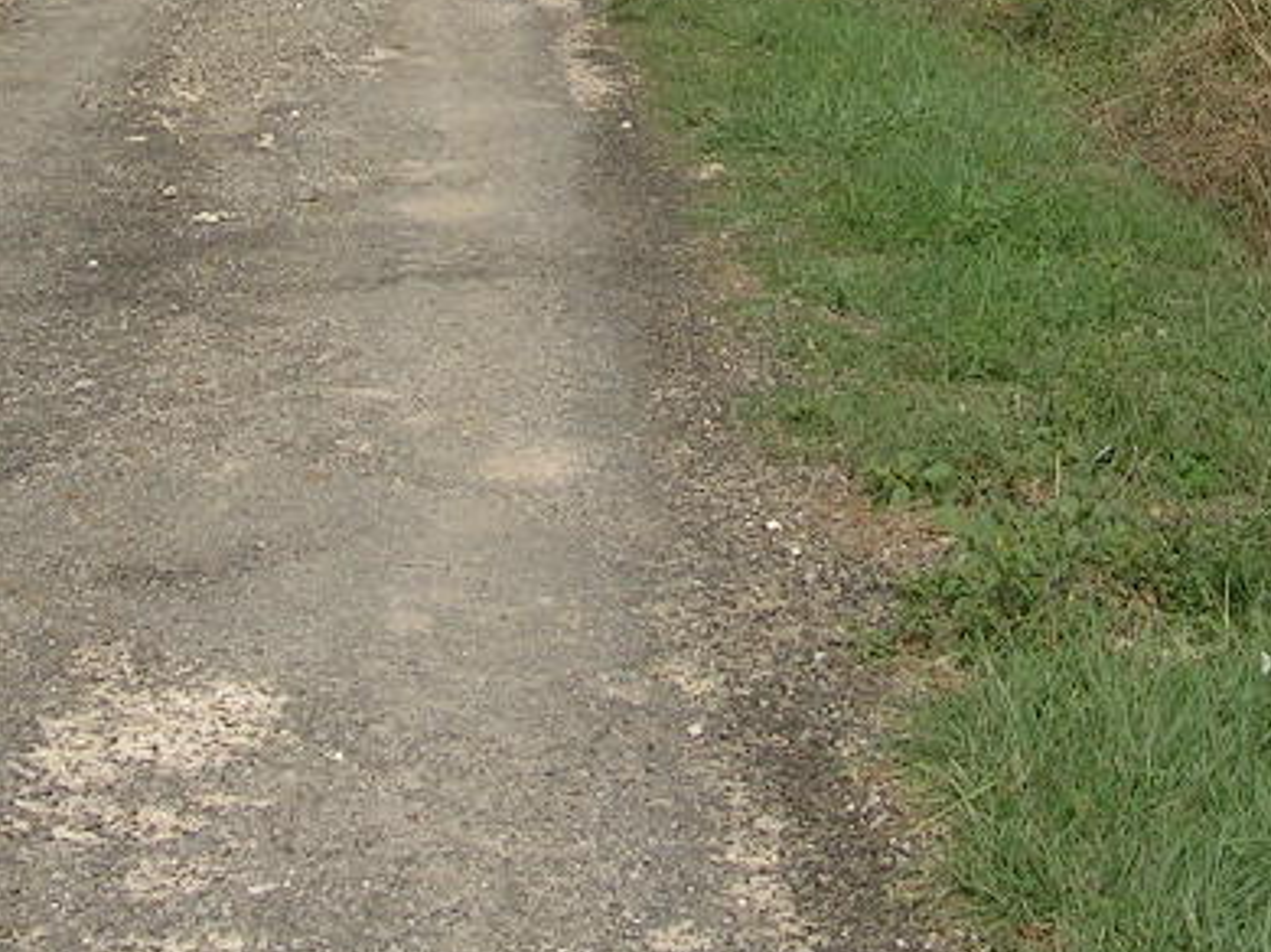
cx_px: 880
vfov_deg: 15.3
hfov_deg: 21.2
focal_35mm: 92
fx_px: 3376
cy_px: -258
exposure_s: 1/524
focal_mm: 5.4
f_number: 4.8
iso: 50
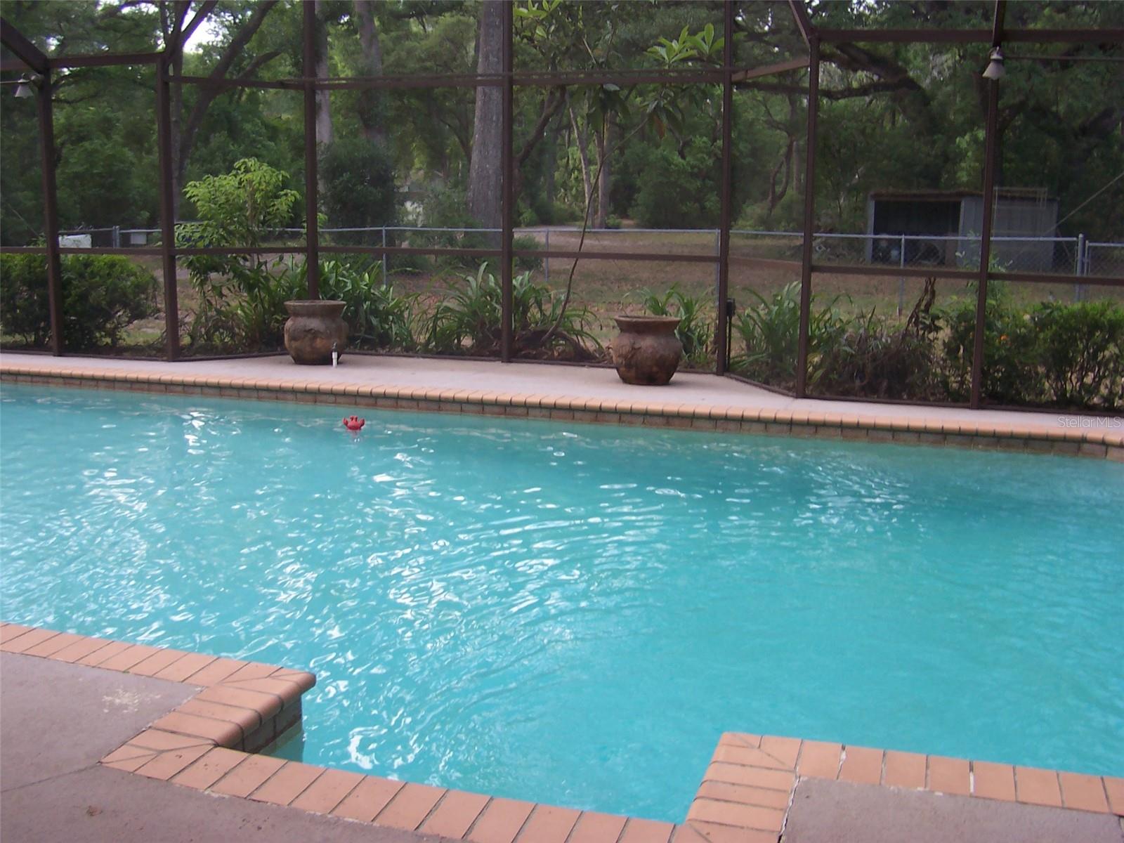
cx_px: 562
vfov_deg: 38.7
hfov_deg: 50.1
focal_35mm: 37
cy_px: 422
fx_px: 1201
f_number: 2.8
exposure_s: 1/90
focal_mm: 5.6
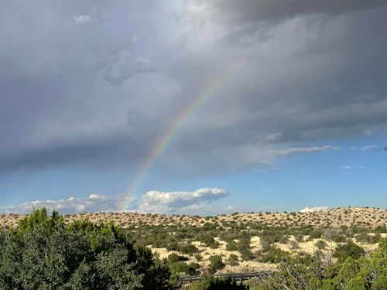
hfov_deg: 39.7
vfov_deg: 30.3
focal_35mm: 48
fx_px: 537
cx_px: 194
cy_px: 145
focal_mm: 6.86
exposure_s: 1/4367
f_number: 1.78
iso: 64
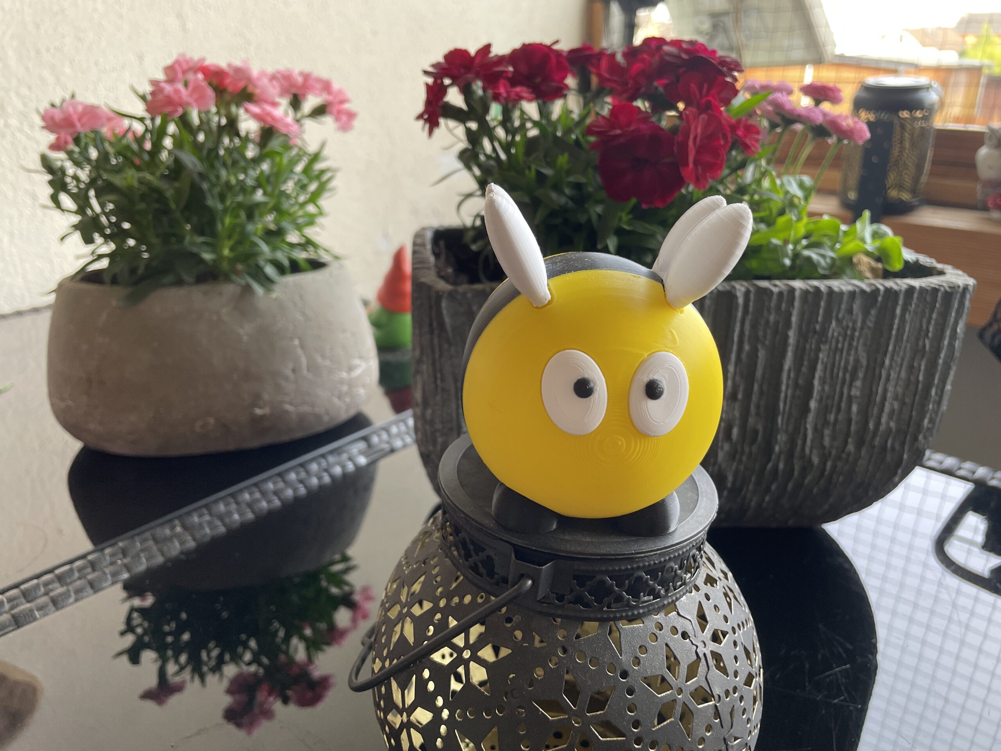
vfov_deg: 53.1
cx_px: 500
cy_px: 376
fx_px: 752
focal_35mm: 26
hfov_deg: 67.3
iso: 100
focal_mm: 4.2
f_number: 1.6
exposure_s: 1/121
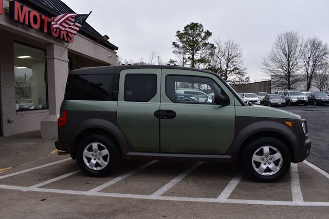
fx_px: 247
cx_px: 164
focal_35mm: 27
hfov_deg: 67.4
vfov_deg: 47.9
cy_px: 110
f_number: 9
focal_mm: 18
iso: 400
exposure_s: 1/125
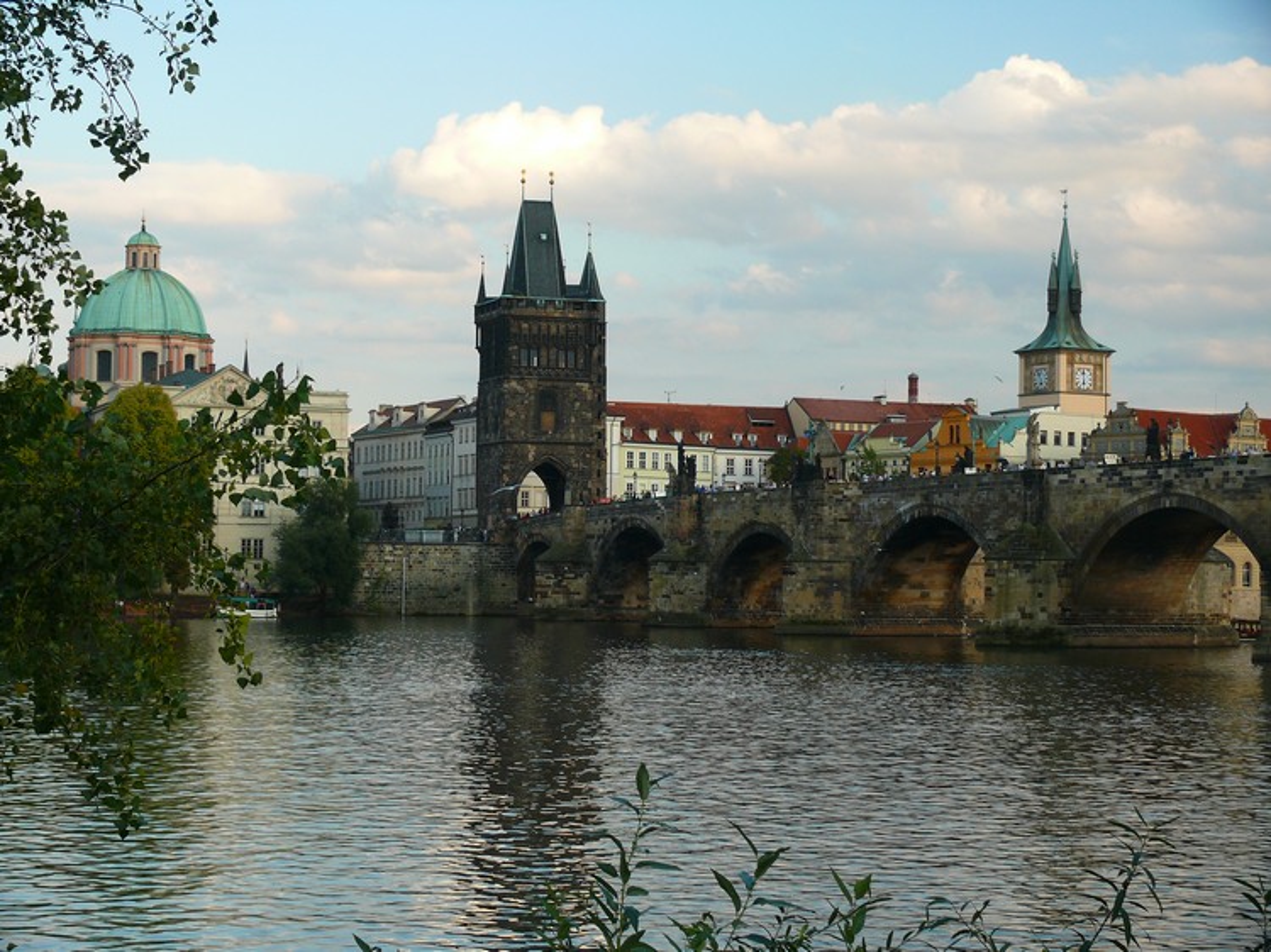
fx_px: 2496
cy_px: 476
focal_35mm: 68
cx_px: 636
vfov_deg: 21.6
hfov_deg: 28.6
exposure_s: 1/100
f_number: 3.6
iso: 100
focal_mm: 14.3
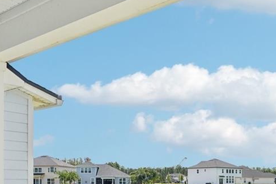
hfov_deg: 42.2
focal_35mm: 46
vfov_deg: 27.8
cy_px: 177
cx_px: 184
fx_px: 352
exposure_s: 1/350
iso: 100
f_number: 8
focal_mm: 14
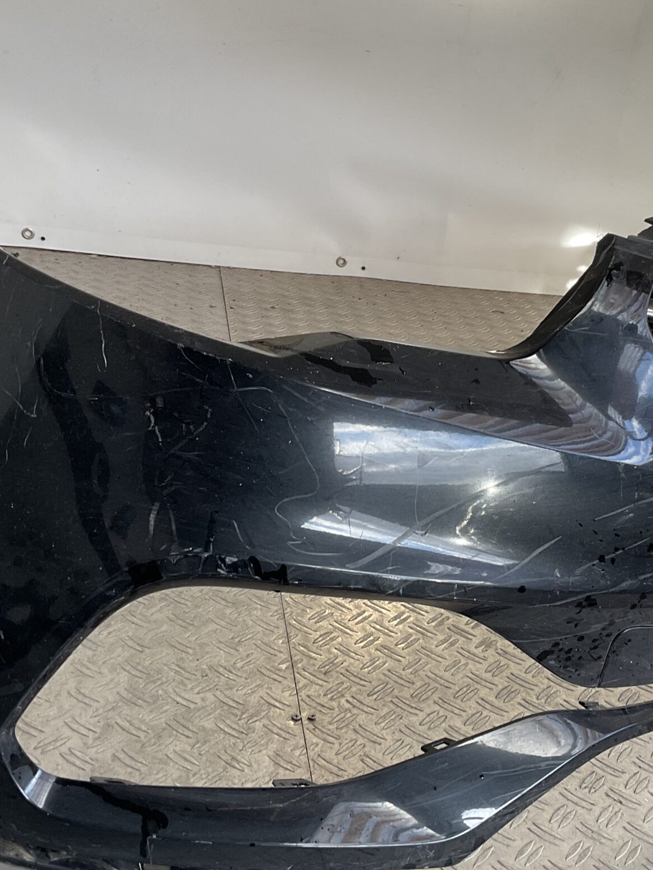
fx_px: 1207
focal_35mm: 48
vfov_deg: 39.6
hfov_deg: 30.1
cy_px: 458
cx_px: 418
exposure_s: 1/100
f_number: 1.8
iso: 32
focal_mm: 3
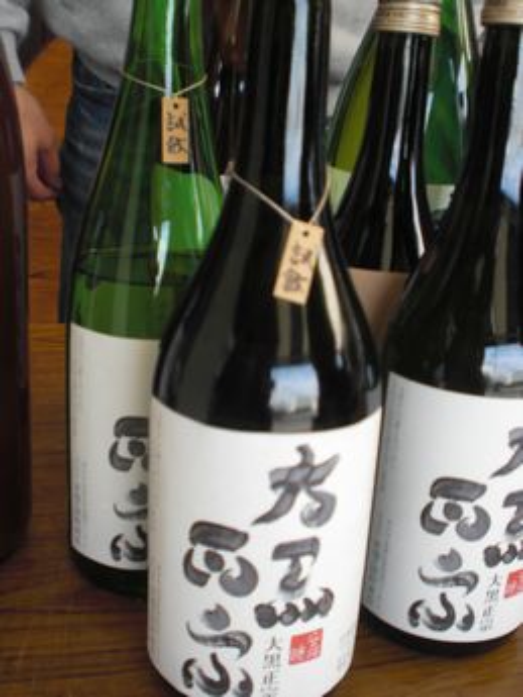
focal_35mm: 38
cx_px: 262
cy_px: 348
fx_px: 765
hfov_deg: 37.7
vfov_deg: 49.0
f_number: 3.1
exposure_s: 1/100
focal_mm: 6.3
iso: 100
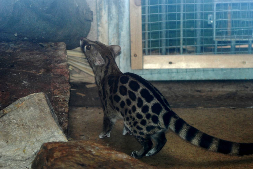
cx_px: 133
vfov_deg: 8.8
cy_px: 91
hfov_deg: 13.1
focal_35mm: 157
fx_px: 1102
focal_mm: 95
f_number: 4.2
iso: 1000
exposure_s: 1/160
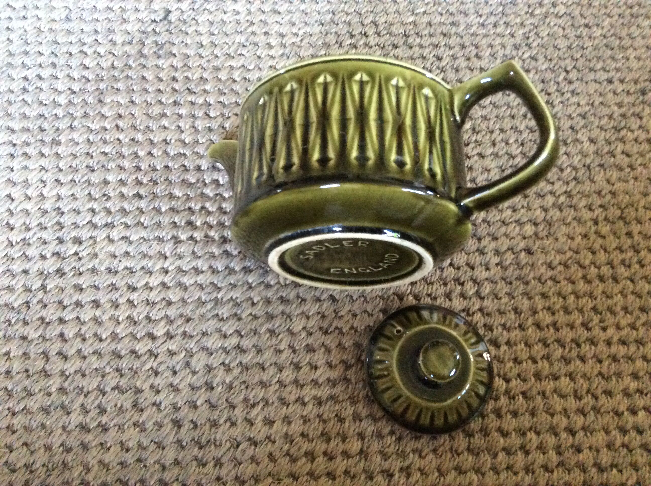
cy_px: 243
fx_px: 601
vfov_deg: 44.1
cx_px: 326
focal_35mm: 32
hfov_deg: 56.9
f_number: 2.4
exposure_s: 1/17
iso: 500
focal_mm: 3.3
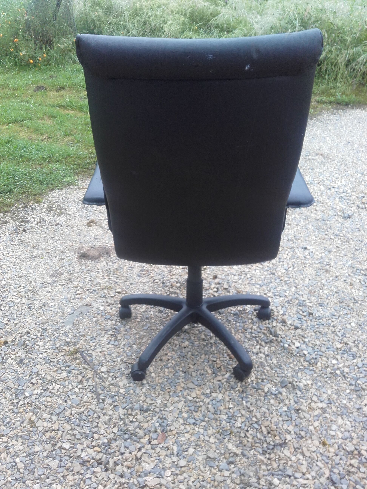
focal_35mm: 31
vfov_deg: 58.4
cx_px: 184
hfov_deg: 45.4
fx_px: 438
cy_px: 244
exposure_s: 1/33
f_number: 2.2
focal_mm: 3.3
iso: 50
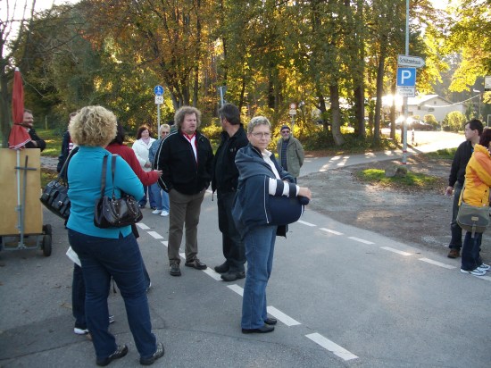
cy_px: 184
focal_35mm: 35
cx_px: 246
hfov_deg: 52.6
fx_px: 496
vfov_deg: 40.7
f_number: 2.6
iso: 80
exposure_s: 1/100
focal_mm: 5.8
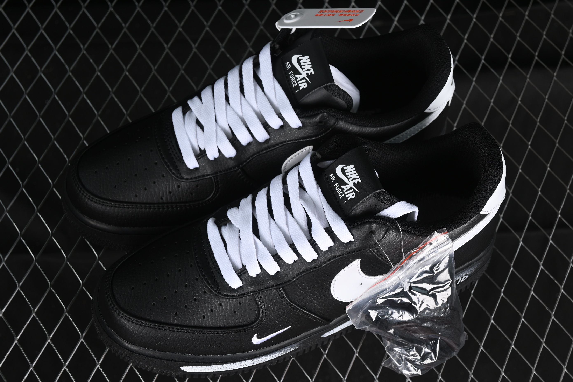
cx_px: 286
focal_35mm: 75
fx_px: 1194
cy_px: 191
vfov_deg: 18.2
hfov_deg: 27.0
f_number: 6.3
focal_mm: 50
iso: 160
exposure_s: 1/50
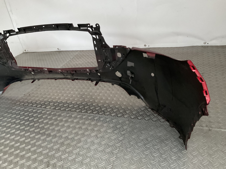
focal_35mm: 29
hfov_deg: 61.7
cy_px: 84
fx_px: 189
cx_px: 113
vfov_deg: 48.2
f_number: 1.8
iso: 250
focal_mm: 3
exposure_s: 1/25
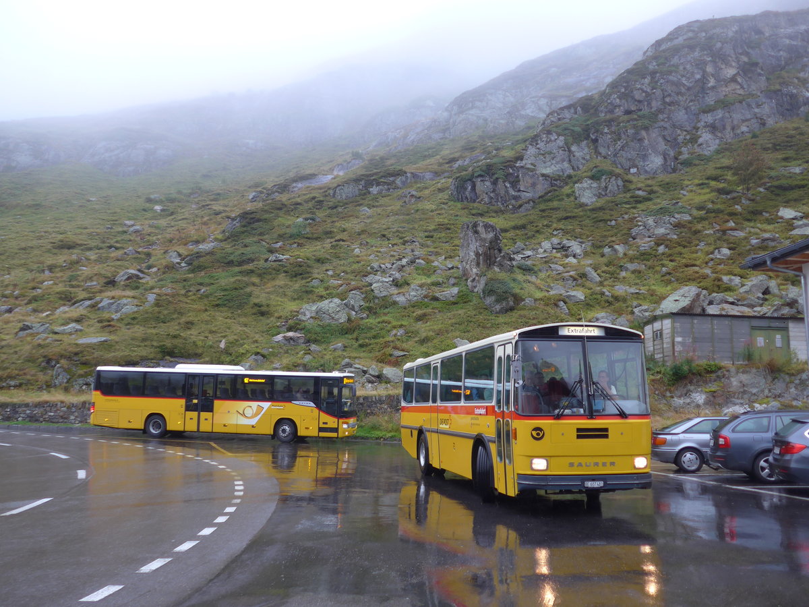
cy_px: 304
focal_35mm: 29
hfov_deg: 61.7
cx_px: 404
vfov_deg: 48.2
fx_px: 678
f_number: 2
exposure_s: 1/80
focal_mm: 6
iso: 80
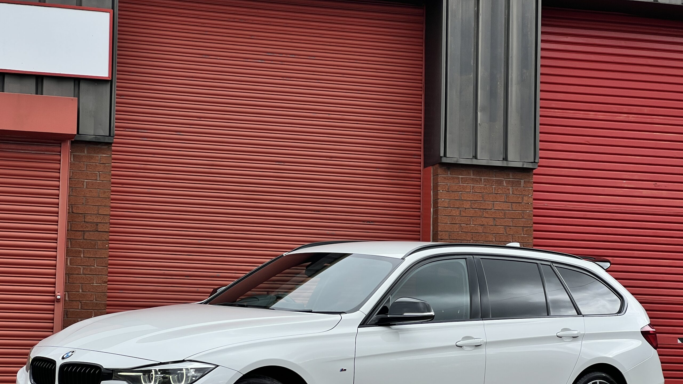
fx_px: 1521
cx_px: 341
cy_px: 240
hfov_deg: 25.3
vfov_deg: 14.4
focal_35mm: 84
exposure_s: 1/742
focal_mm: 9
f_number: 2.8
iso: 32
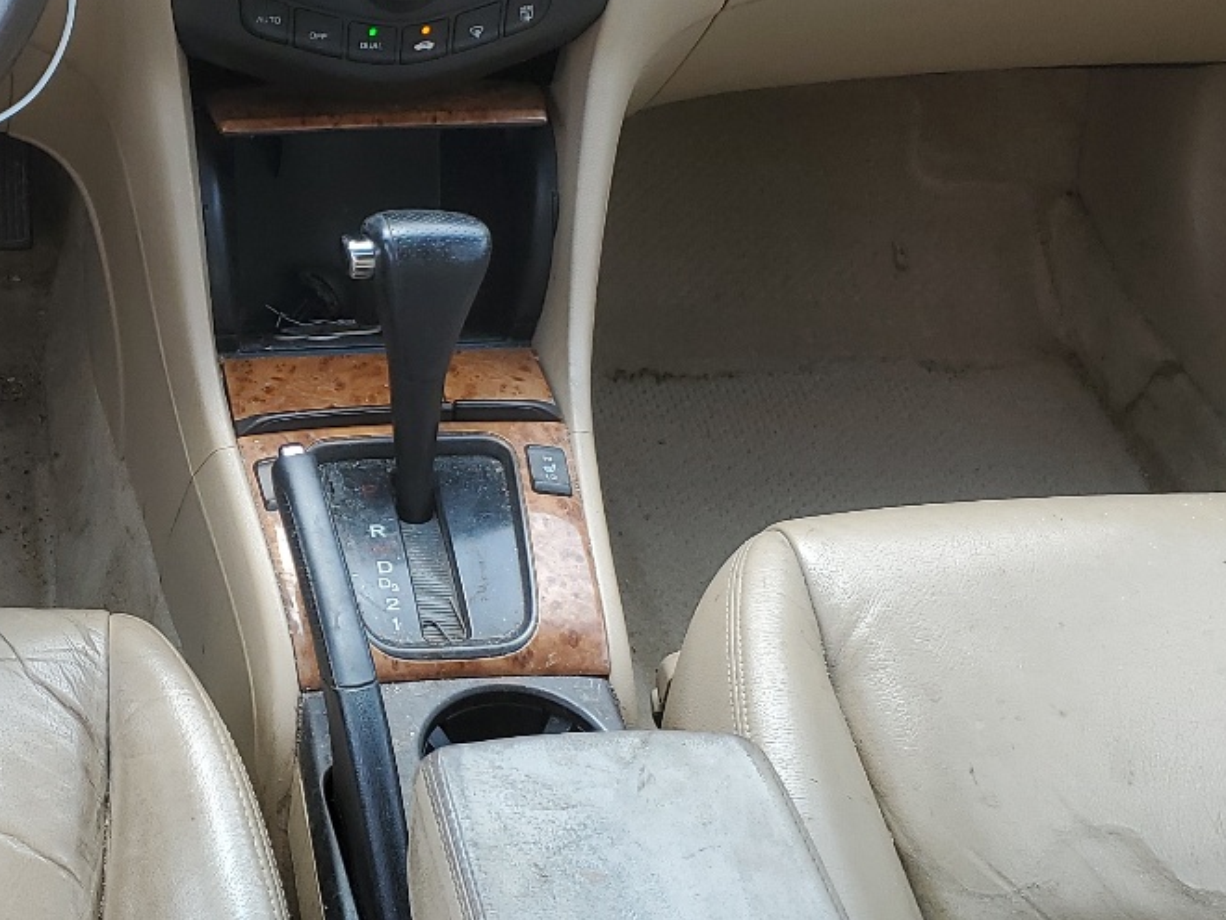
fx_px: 2231
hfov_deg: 30.0
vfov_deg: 23.3
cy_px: 431
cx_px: 241
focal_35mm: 63
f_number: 1.5
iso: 50
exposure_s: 1/385
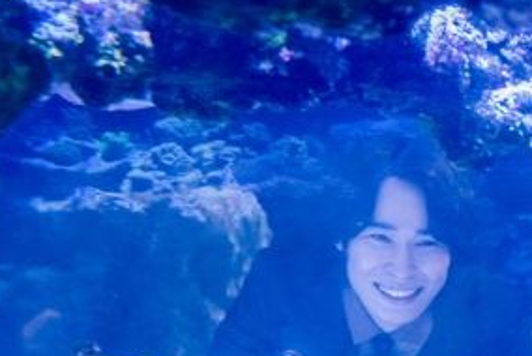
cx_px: 549
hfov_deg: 21.7
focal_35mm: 90
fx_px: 1331
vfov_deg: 15.0
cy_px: 338
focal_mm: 32
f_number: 4
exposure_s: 1/20
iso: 800
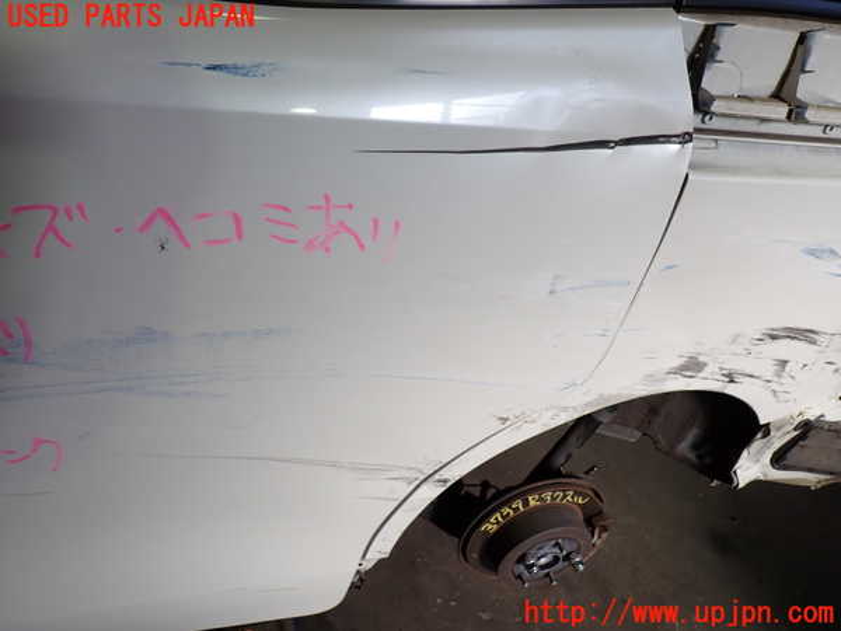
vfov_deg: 54.9
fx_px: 607
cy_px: 316
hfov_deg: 69.4
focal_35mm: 25
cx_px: 420
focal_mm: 4.5
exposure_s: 1/80
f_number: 2.8
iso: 100
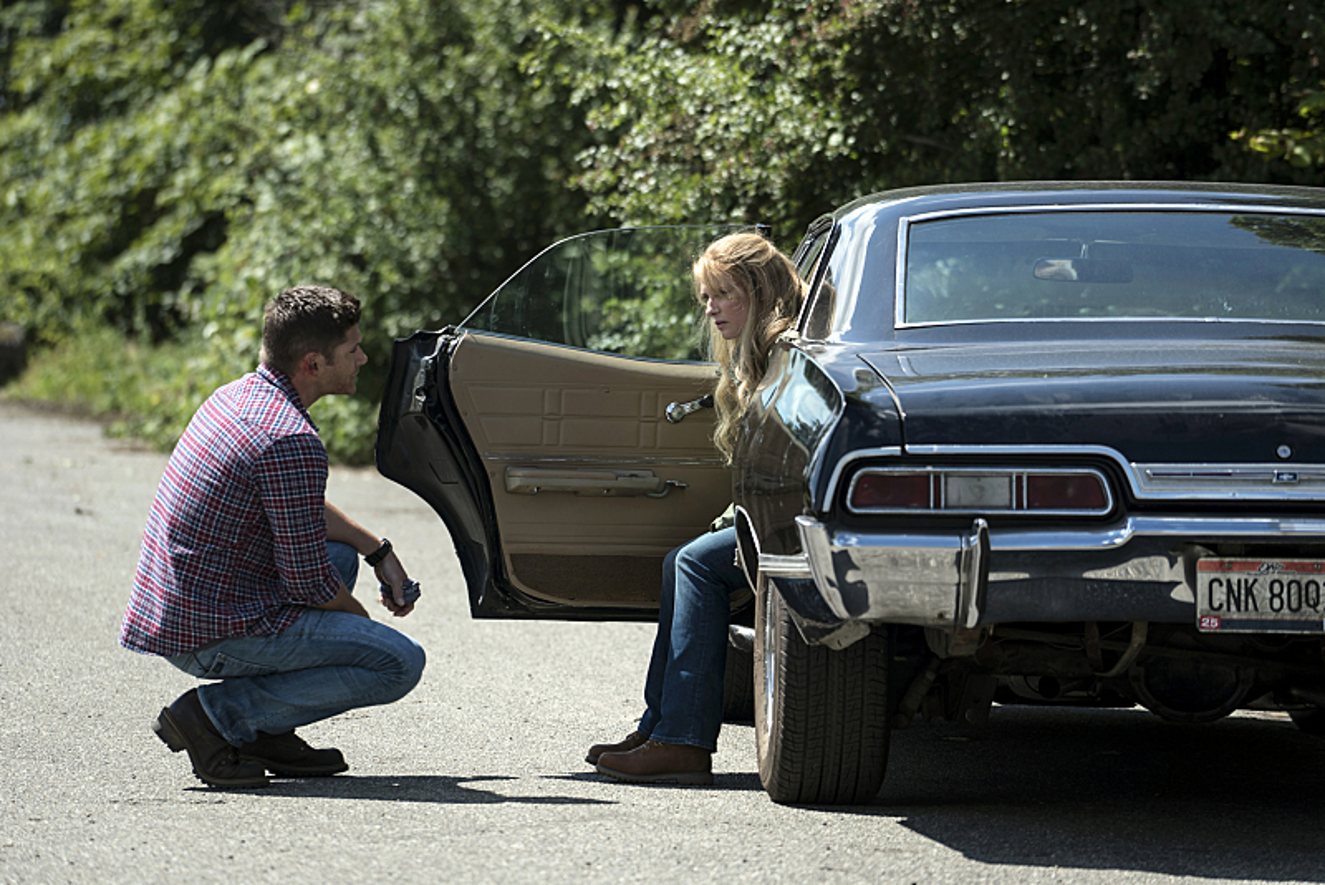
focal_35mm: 180
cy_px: 442
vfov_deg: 7.6
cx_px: 662
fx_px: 6627
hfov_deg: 11.4
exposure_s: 1/500
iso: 100
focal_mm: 180
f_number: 4
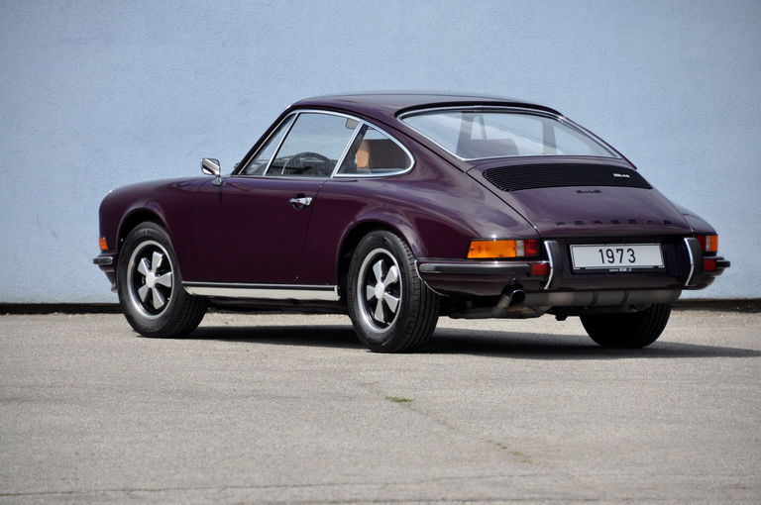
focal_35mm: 218
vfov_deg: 6.3
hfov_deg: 9.5
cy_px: 252
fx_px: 4592
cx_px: 380
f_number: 6
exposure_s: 1/500
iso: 320
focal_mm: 145
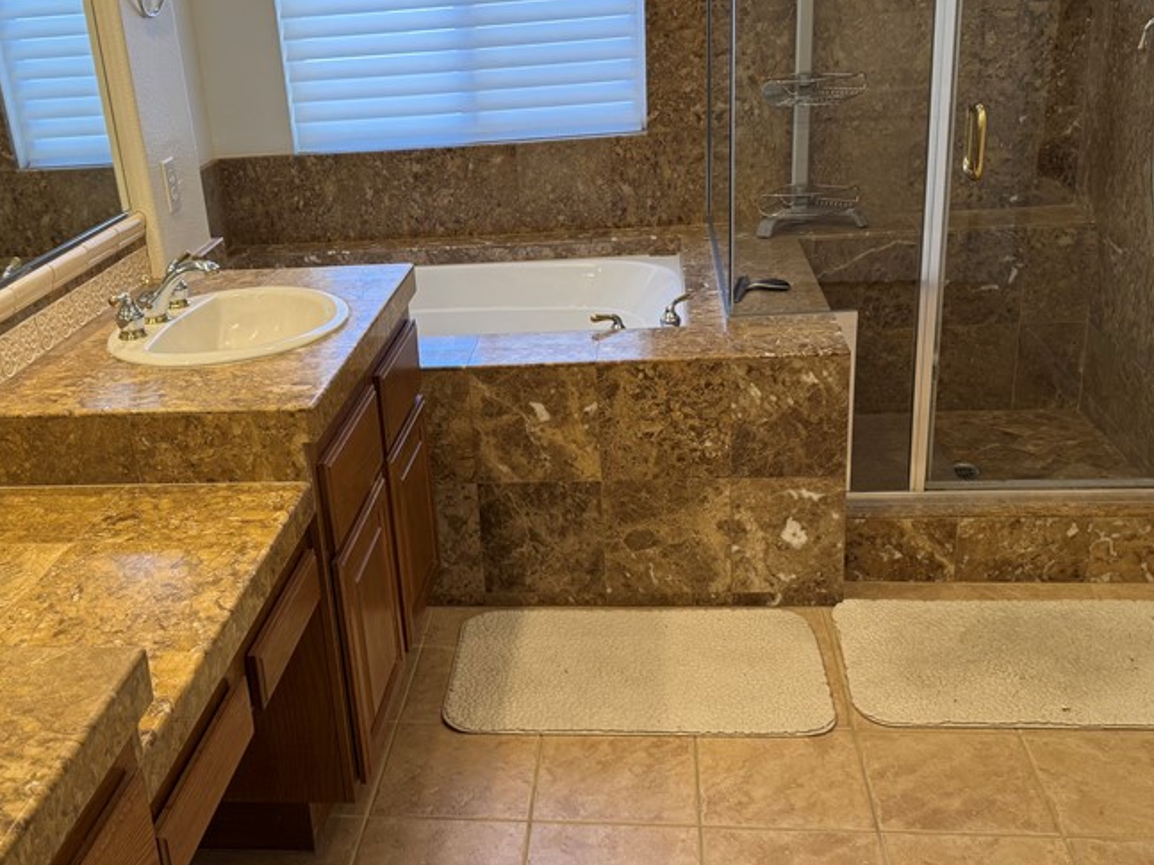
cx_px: 455
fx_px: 1267
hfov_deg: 48.7
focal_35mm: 38
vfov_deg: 37.7
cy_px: 444
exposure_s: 1/120
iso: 100
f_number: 1.78
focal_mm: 6.76
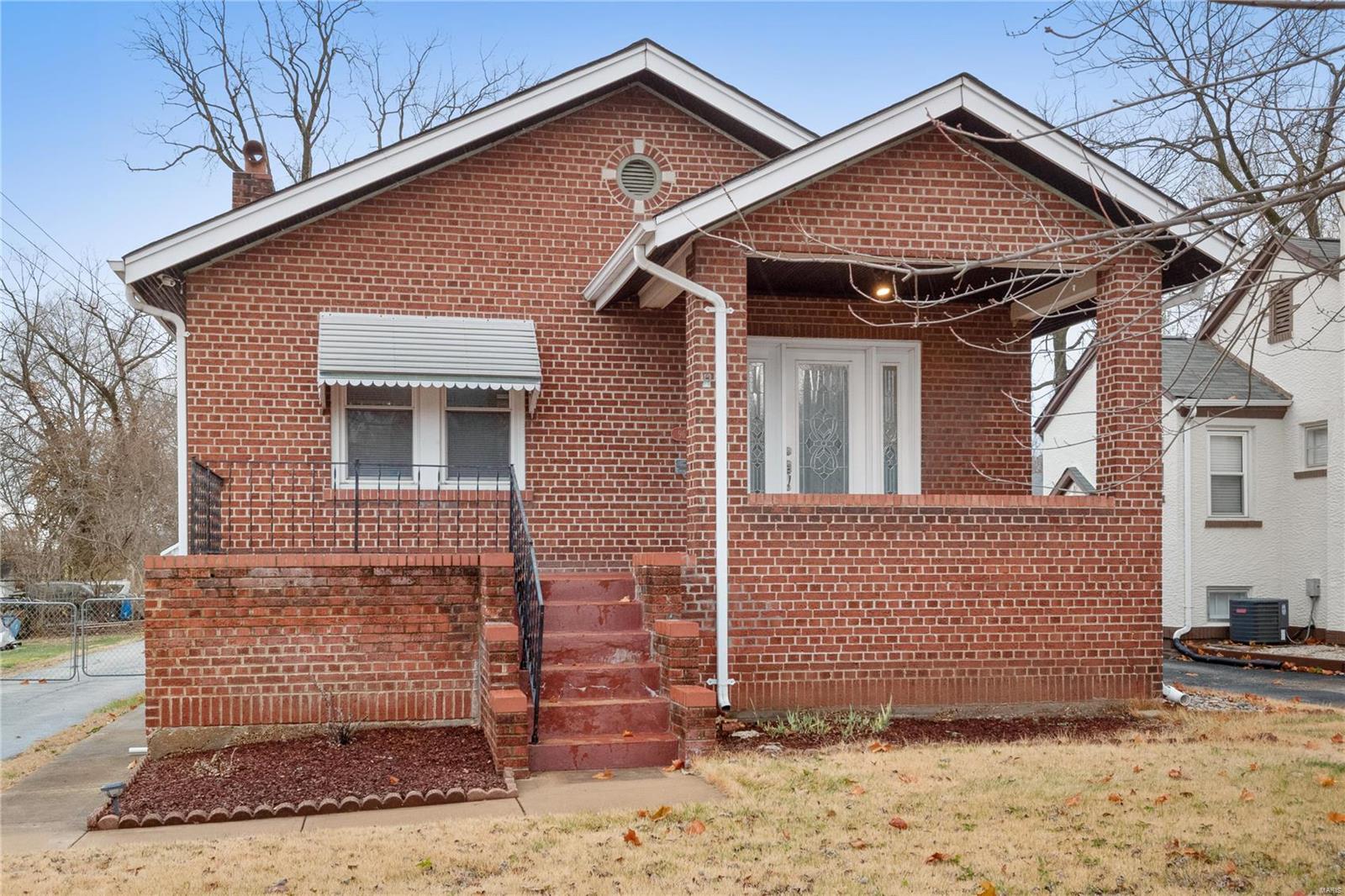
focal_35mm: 36
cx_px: 672
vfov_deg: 36.9
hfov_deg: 53.1
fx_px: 1345
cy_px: 448
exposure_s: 1/50
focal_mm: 18
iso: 400
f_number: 8
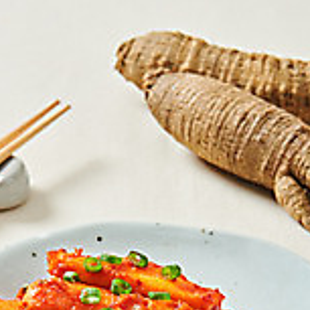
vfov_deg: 11.2
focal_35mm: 156
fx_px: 1581
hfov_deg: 11.2
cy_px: 255
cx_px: 151
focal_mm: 70
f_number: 14
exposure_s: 1/125
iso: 100
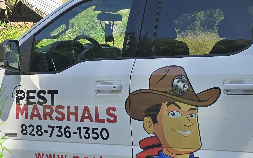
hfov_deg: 25.1
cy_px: 74
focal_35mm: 80
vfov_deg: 16.3
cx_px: 221
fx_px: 552
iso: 12
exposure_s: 1/332
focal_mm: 6.3
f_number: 1.7
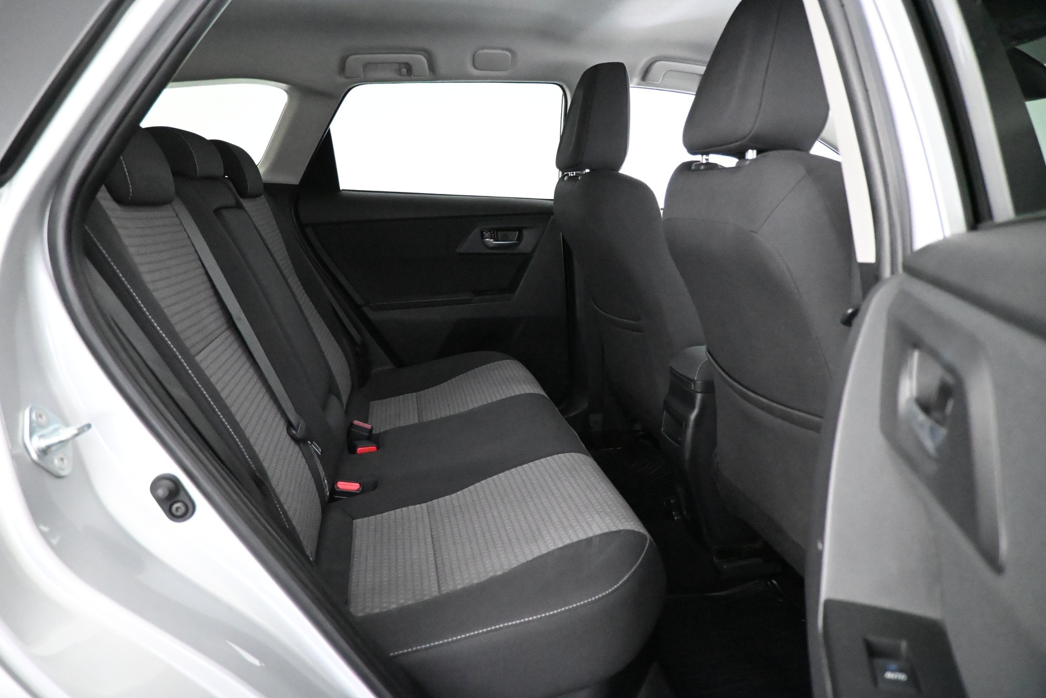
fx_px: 697
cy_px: 349
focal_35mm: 24
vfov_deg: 53.1
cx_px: 523
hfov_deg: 73.7
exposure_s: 1/60
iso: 11400
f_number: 3.5
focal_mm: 16
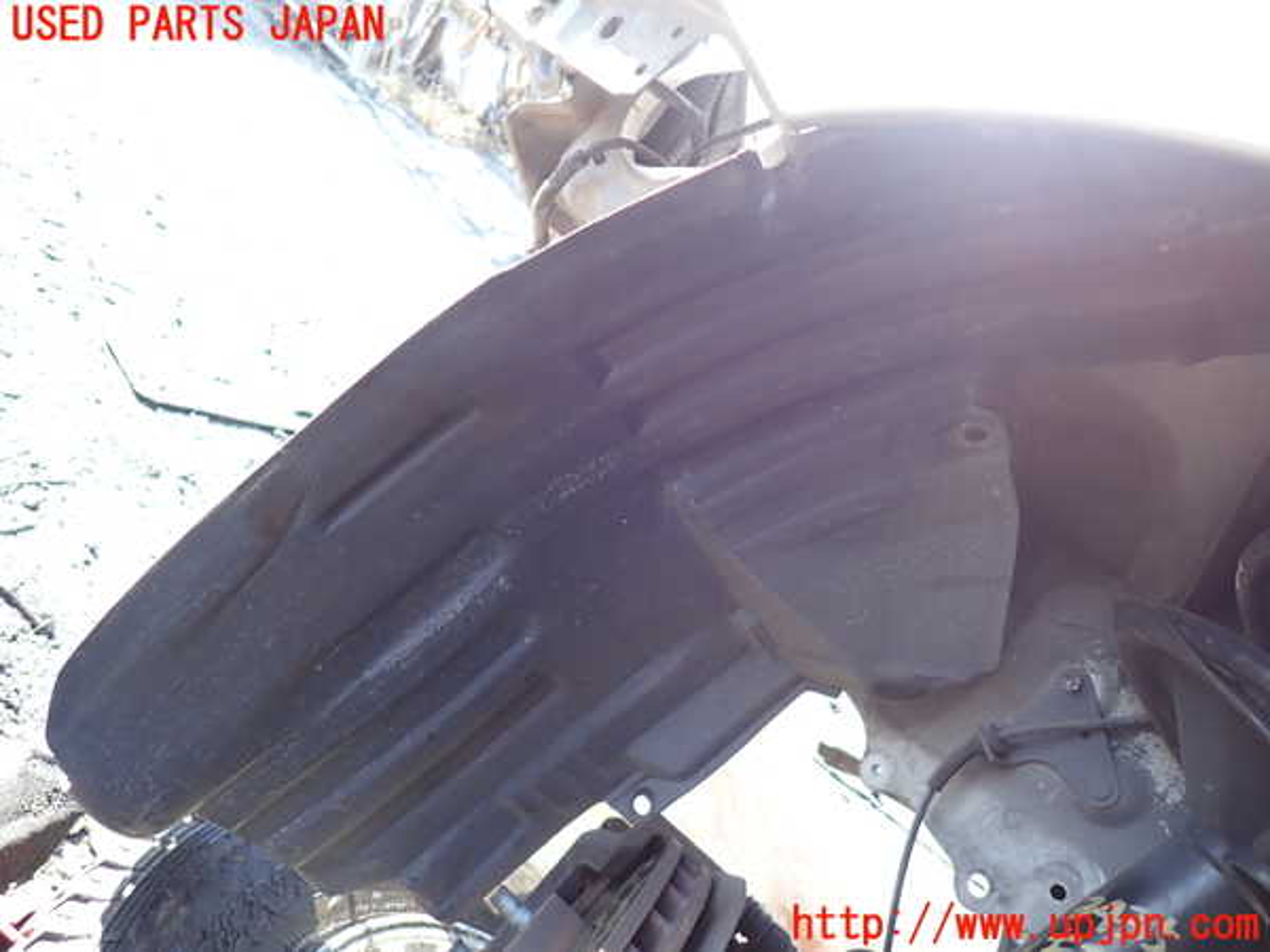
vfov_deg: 54.9
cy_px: 476
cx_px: 635
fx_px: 917
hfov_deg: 69.4
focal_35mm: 25
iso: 100
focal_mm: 4.5
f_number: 2
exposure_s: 1/100
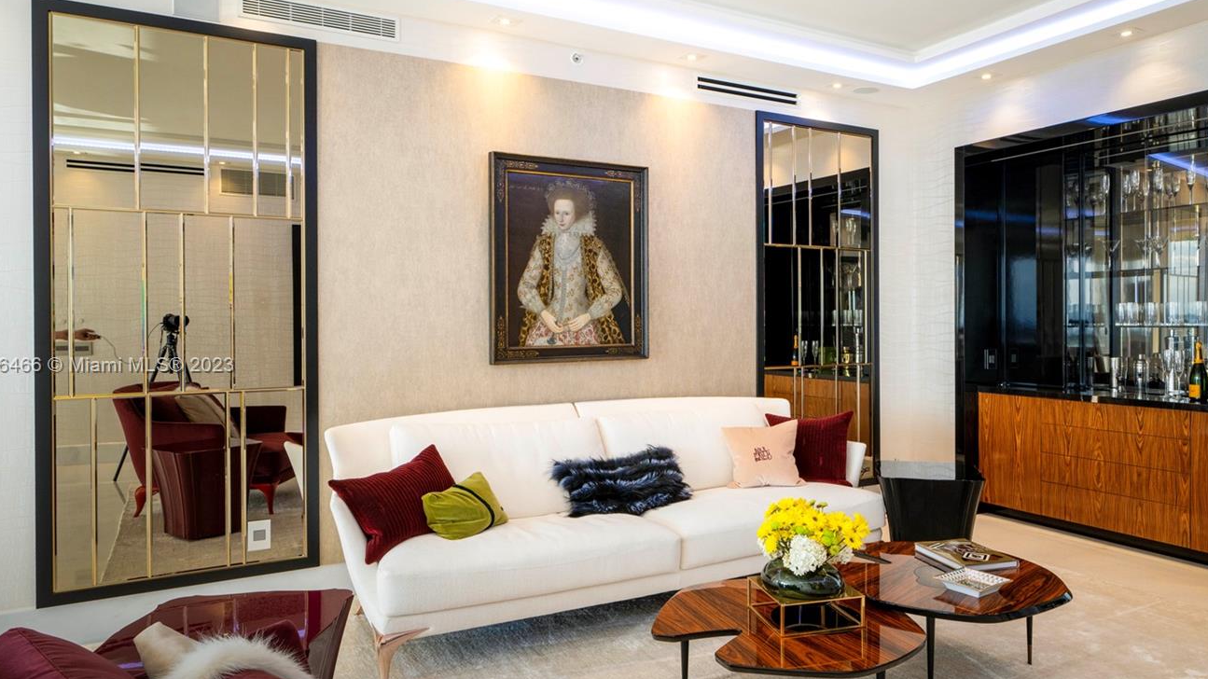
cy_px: 367
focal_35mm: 22
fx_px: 705
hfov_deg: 80.8
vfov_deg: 51.4
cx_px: 682
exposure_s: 1/8
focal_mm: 17
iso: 250
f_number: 11
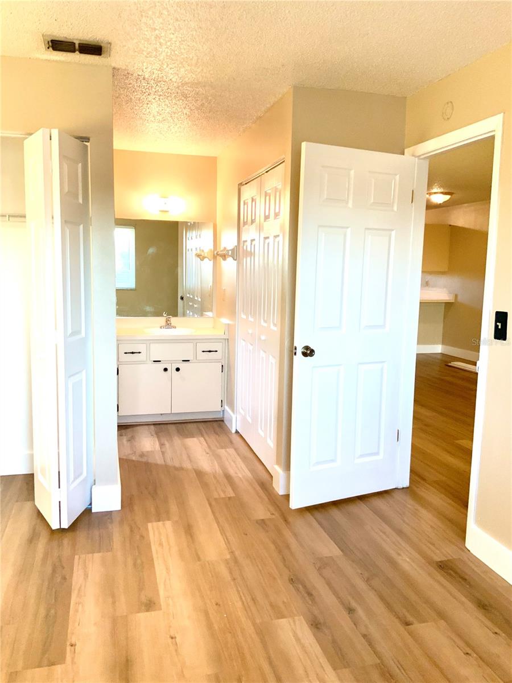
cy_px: 342
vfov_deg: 61.7
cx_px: 256
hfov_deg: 48.2
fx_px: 572
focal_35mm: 29
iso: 100
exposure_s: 1/60
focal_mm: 3
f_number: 1.8
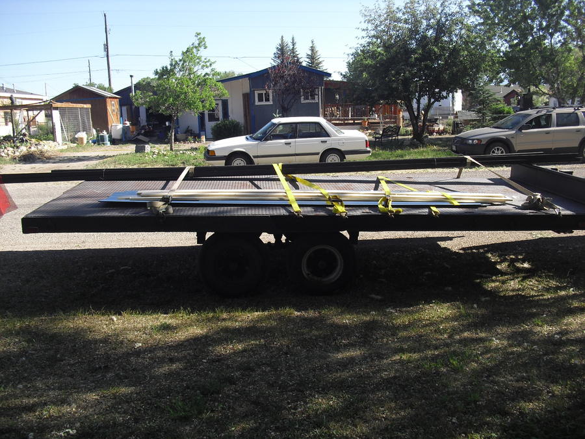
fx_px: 608
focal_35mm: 36
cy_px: 220
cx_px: 292
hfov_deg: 51.4
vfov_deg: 39.7
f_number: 7.8
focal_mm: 6.3
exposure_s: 1/100
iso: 100
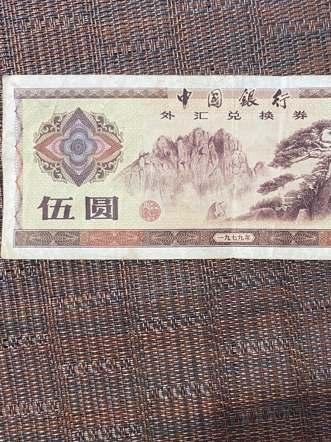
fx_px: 510
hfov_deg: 35.3
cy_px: 241
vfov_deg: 46.7
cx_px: 239
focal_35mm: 40
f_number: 1.8
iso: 250
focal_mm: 4.25
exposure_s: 1/50
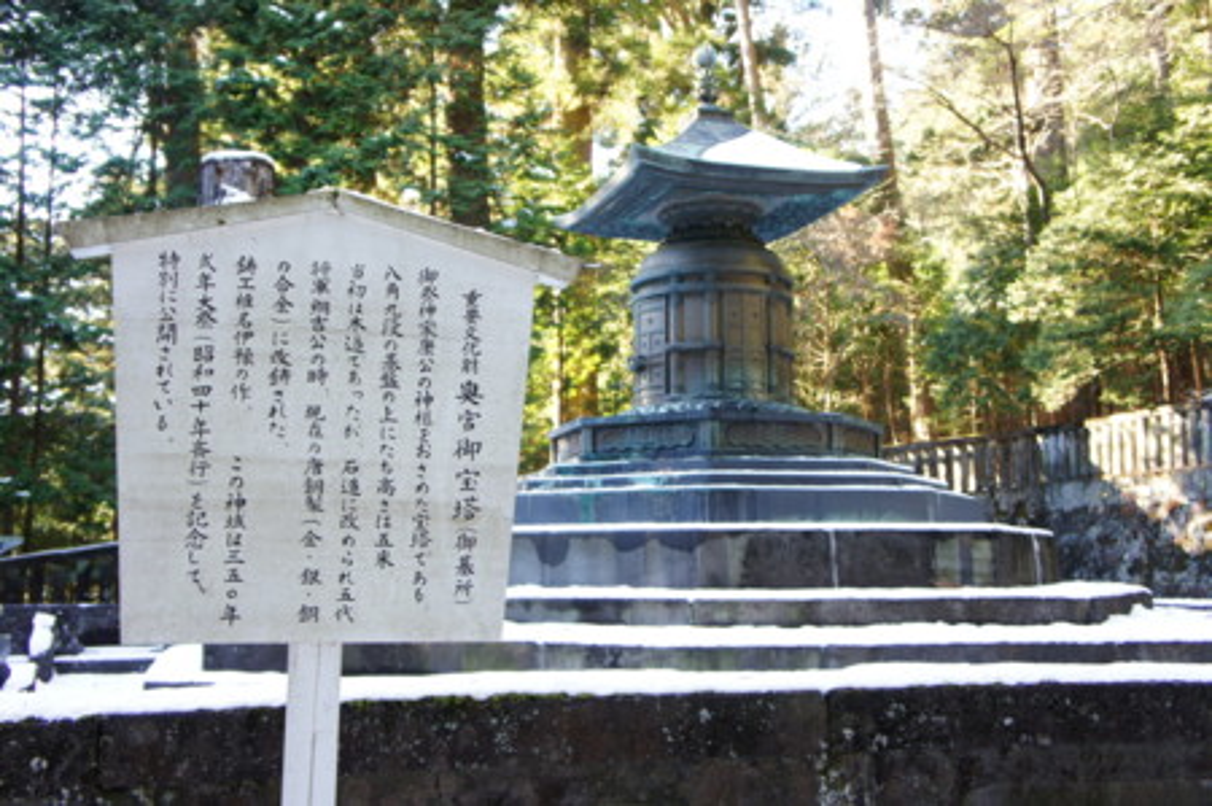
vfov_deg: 35.4
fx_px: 1261
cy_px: 403
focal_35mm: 38
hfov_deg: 51.3
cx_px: 606
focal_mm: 25
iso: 200
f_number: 4
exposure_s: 1/20
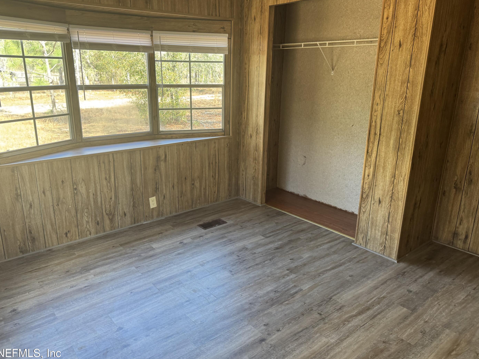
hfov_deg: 67.2
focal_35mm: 26
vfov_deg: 53.1
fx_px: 360
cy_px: 176
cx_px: 220
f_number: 1.78
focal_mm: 6.76
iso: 160
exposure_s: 1/121
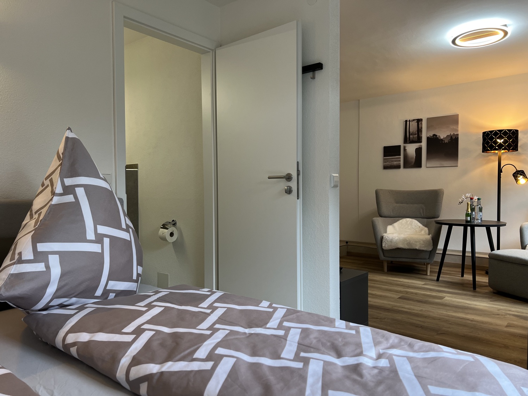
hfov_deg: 67.3
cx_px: 264
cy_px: 198
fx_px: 397
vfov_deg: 53.1
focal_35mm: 26
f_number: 1.5
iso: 125
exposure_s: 1/100
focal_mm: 5.7
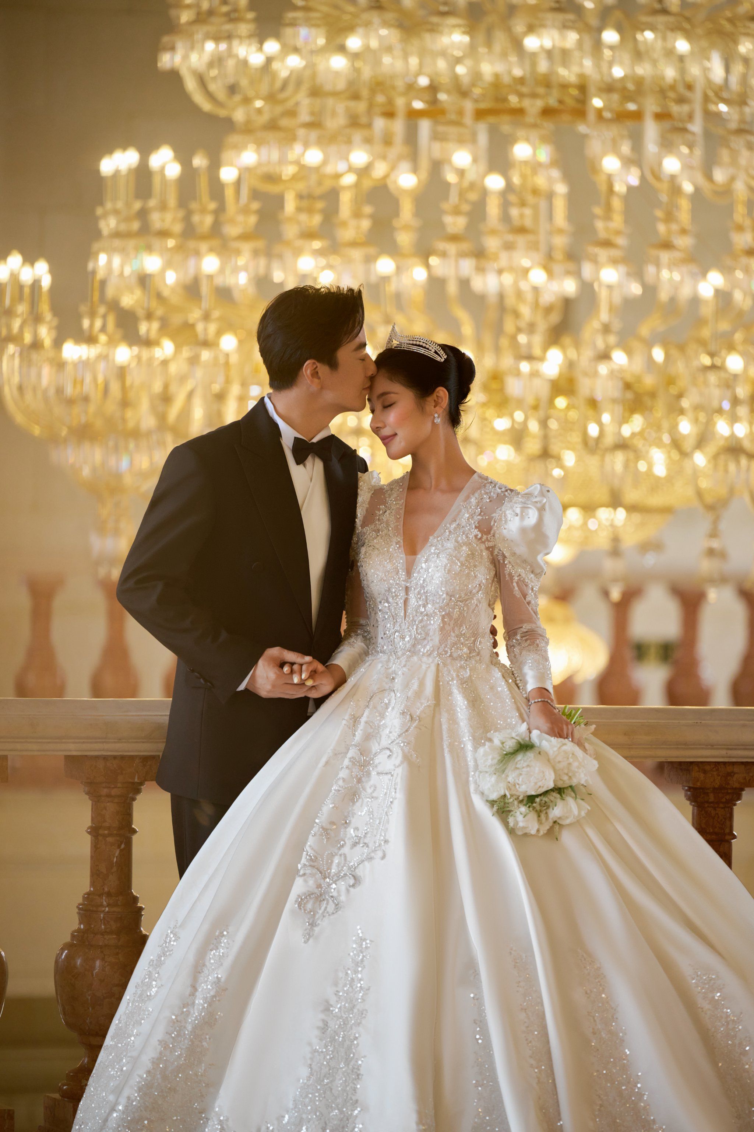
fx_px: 6283
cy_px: 566
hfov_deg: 6.9
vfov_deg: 10.3
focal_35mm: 200
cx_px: 377
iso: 500
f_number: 2.8
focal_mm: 200
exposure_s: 1/200
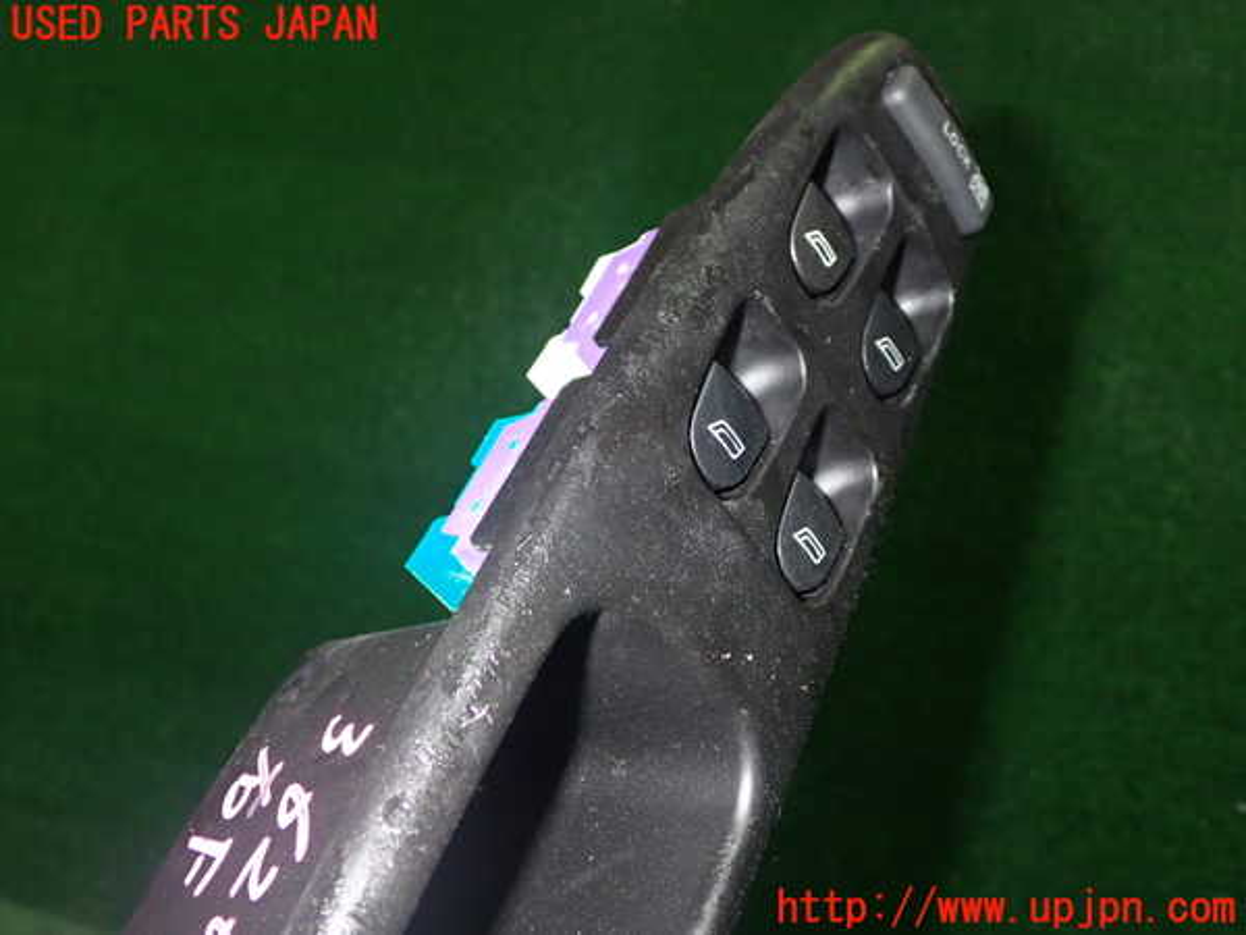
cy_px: 468
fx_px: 1296
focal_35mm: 36
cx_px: 623
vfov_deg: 39.7
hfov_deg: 51.4
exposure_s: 1/40
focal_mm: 6.37
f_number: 7.1
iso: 320
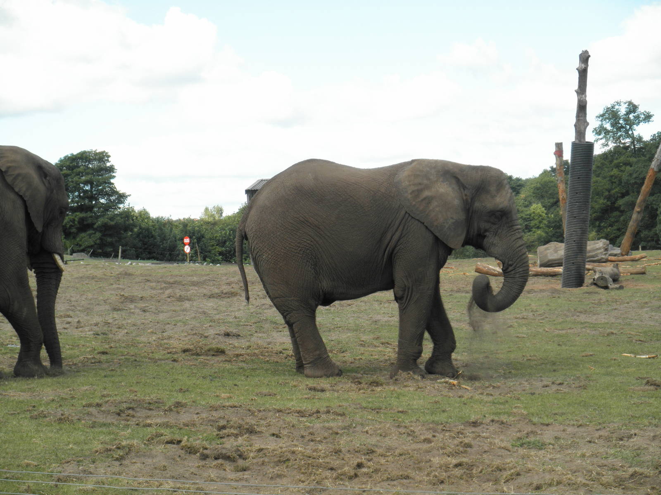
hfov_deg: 26.7
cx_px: 330
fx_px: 1394
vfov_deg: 20.2
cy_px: 248
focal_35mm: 73
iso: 64
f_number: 4
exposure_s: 1/250
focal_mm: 12.9
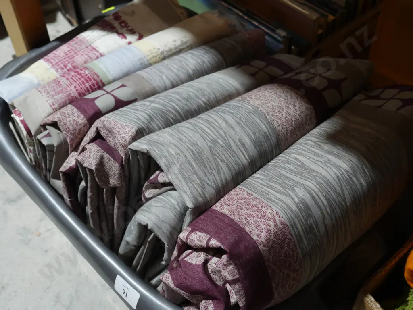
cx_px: 206
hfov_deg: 39.6
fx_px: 573
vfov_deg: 30.3
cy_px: 155
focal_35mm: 48
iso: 1250
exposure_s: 1/60
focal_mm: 24
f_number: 5.2
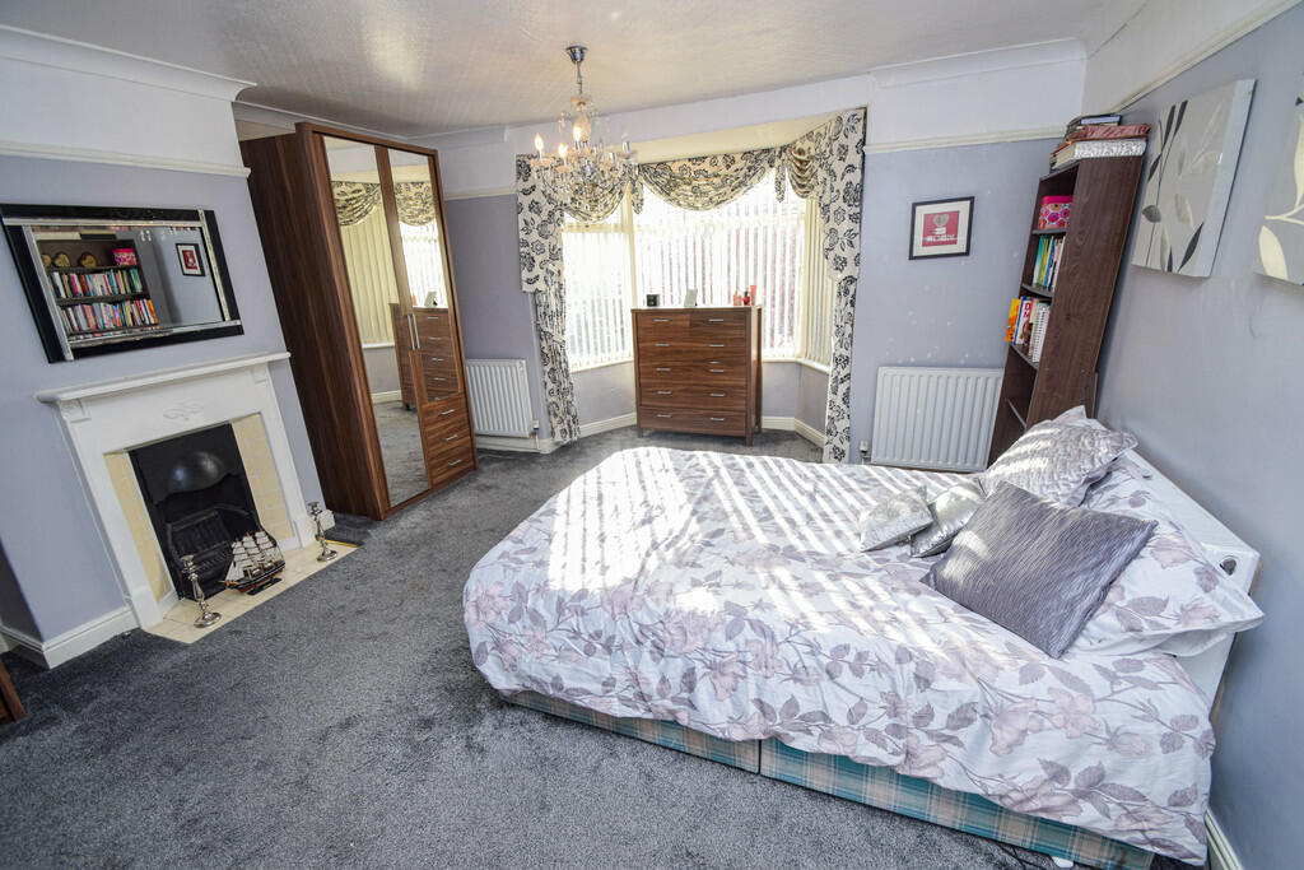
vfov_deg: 77.3
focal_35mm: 15
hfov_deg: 100.4
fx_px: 543
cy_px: 435
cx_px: 652
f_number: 6.3
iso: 400
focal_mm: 10
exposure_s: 1/160
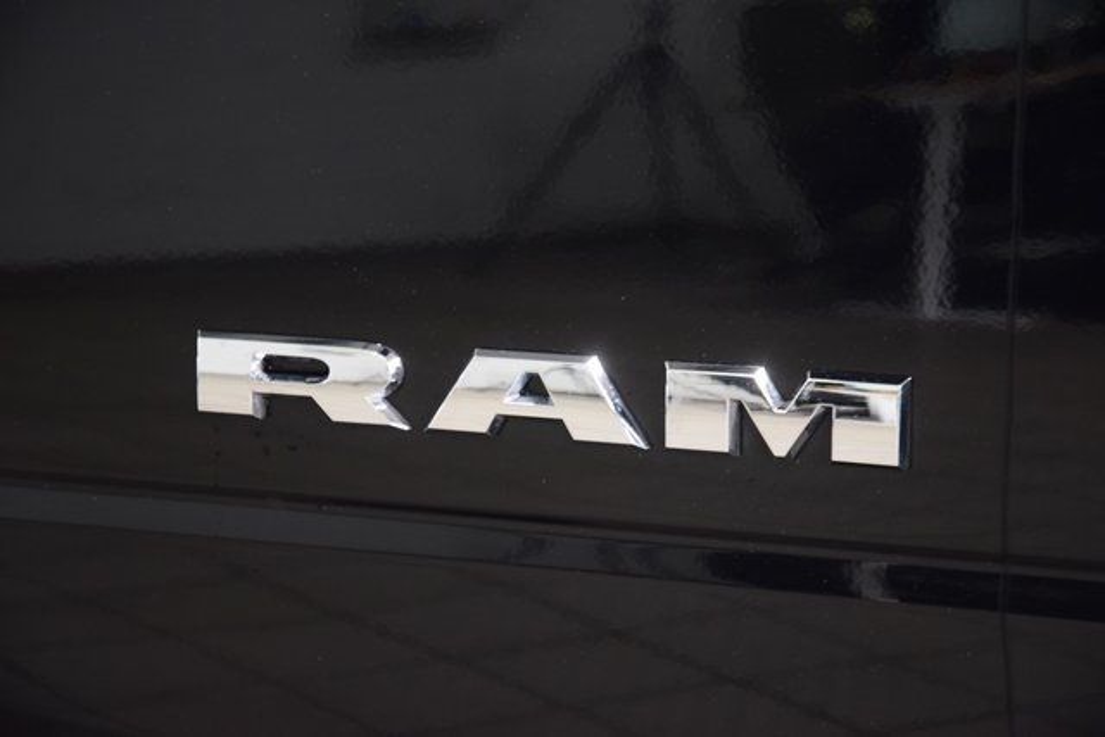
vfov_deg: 14.0
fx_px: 2993
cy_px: 368
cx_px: 552
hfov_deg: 20.9
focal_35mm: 98
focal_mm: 65
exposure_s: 1/20
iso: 1600
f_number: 4.5
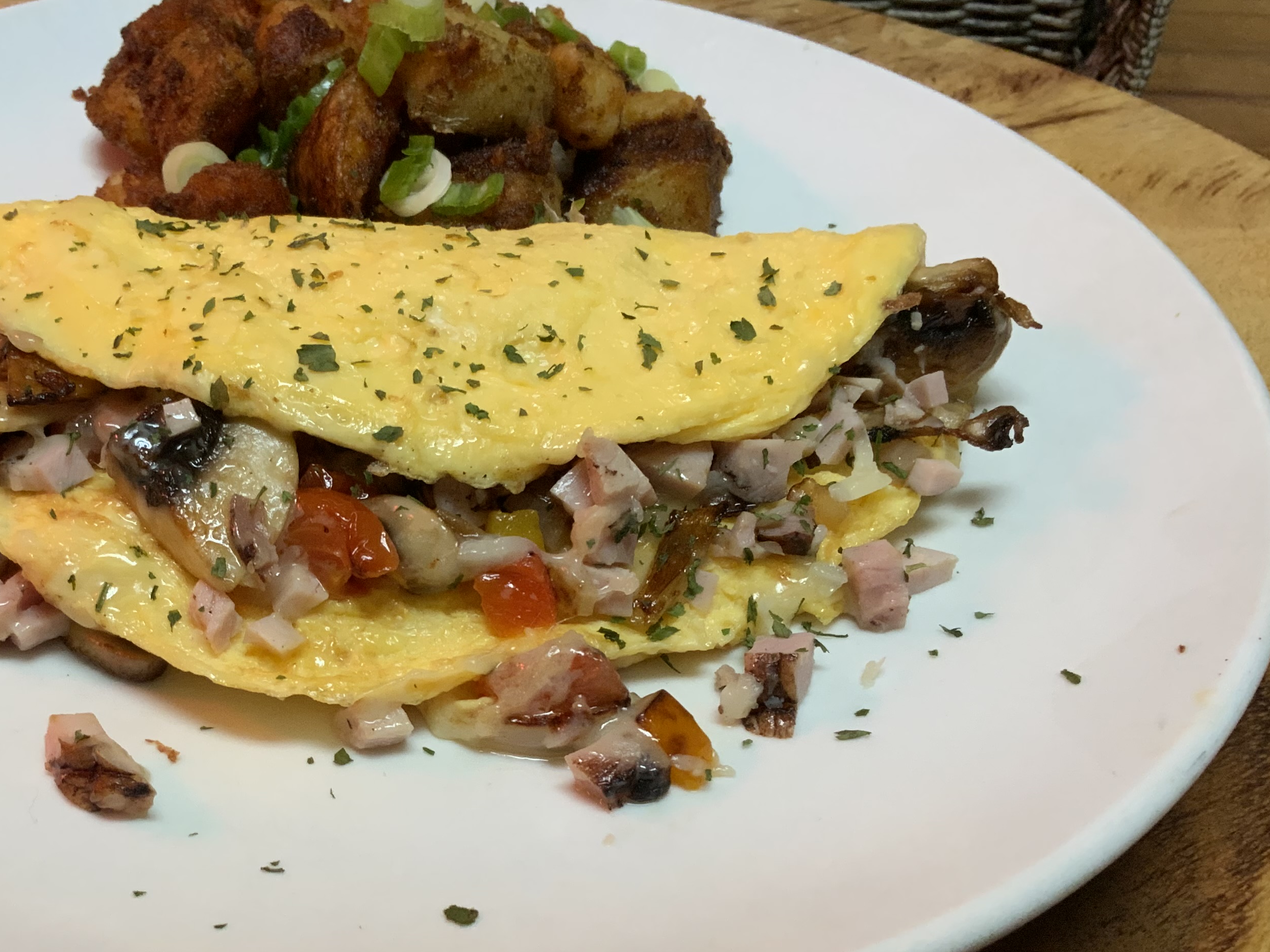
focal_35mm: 47
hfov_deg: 39.6
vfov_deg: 30.7
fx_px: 1724
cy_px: 624
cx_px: 357
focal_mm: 3
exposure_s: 1/60
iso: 100
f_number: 1.8
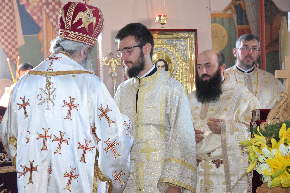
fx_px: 604
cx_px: 145
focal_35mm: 75
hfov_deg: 27.0
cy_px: 96
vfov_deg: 18.2
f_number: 5
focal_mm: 50
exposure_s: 1/80
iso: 3200
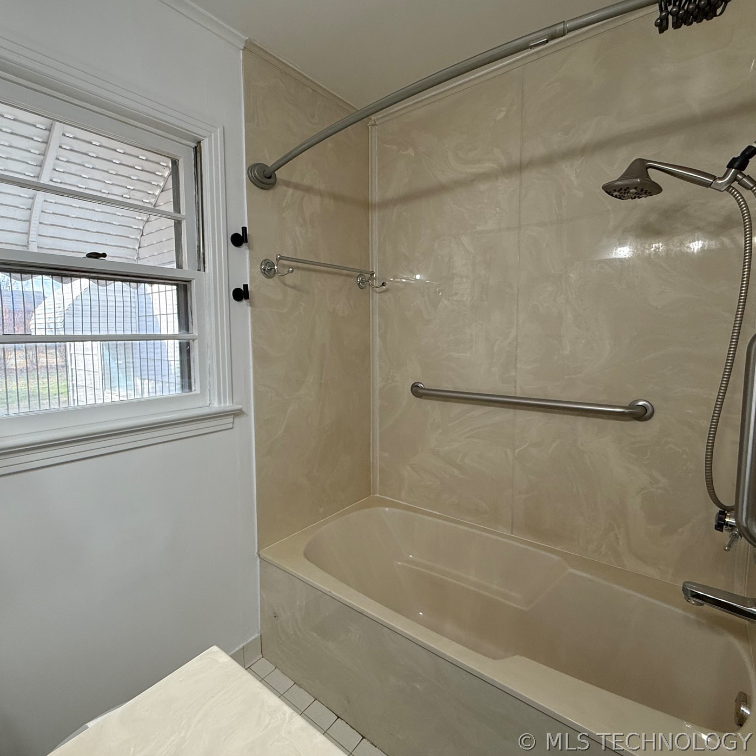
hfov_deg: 83.8
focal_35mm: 17
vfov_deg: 84.0
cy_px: 370
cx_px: 347
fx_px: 420
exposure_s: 1/120
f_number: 2.2
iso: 160
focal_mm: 2.22
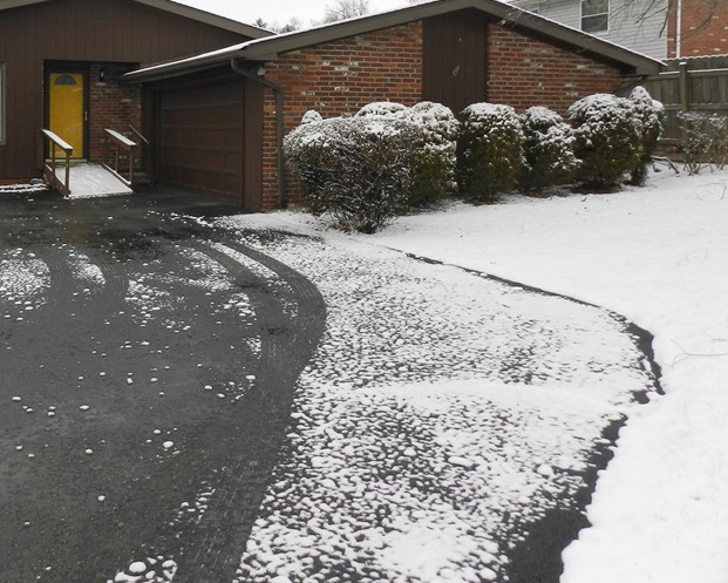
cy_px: 144
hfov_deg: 47.4
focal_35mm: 37
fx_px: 797
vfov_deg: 39.1
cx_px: 188
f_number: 3.4
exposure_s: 1/640
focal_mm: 4
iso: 160
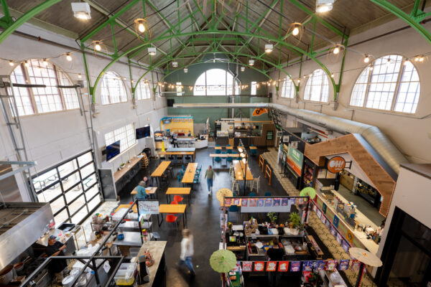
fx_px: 192
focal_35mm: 16
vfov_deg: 73.7
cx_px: 216
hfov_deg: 96.7
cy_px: 144
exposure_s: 1/4
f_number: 8
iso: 100
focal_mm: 16
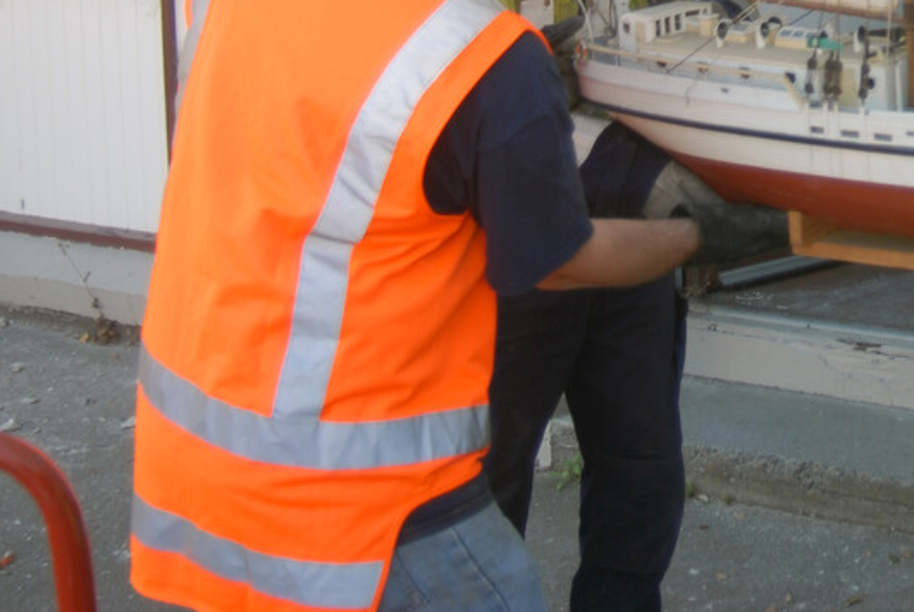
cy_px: -76
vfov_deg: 20.8
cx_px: 905
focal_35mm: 62
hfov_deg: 30.2
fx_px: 1577
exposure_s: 1/80
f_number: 3.5
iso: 100
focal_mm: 18
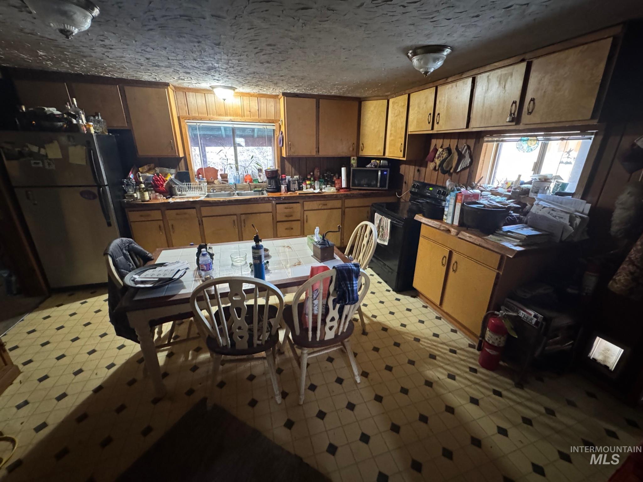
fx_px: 260
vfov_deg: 85.7
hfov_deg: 102.1
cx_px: 322
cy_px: 241
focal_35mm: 14
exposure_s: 1/40
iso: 1000
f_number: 2.2
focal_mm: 2.22
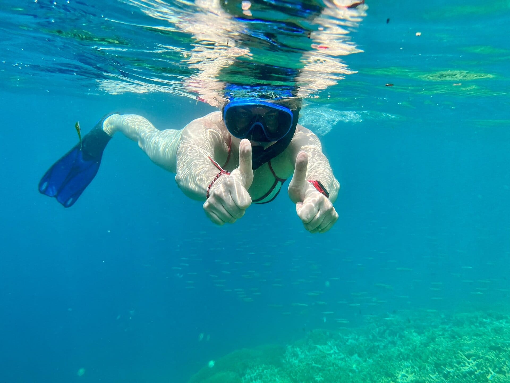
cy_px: 192
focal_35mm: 26
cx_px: 255
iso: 50
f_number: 1.6
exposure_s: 1/1832
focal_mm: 5.1
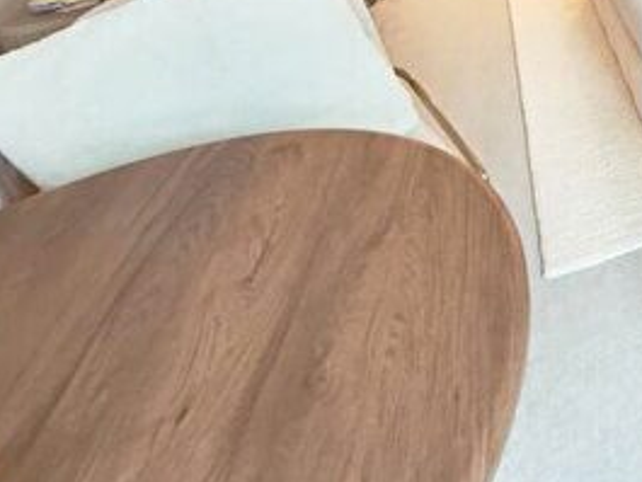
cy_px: -137
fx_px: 687
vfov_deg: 30.8
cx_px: 787
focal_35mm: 37
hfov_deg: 37.0
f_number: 2.2
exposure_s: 1/50
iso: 250
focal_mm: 2.22
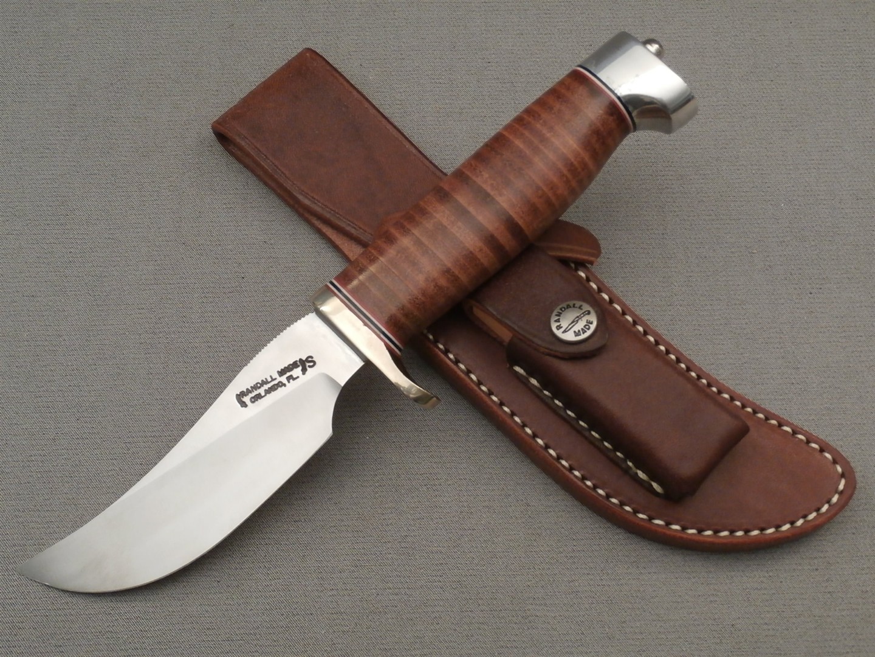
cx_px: 438
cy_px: 328
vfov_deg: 35.1
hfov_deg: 45.8
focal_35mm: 41
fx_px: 1036
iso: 400
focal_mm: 7.28
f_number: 3.6
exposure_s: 1/20
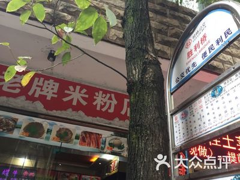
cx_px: 120
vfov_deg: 48.2
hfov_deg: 61.7
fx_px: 201
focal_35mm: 29
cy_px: 90
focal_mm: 4.15
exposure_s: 1/33
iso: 50
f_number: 2.2
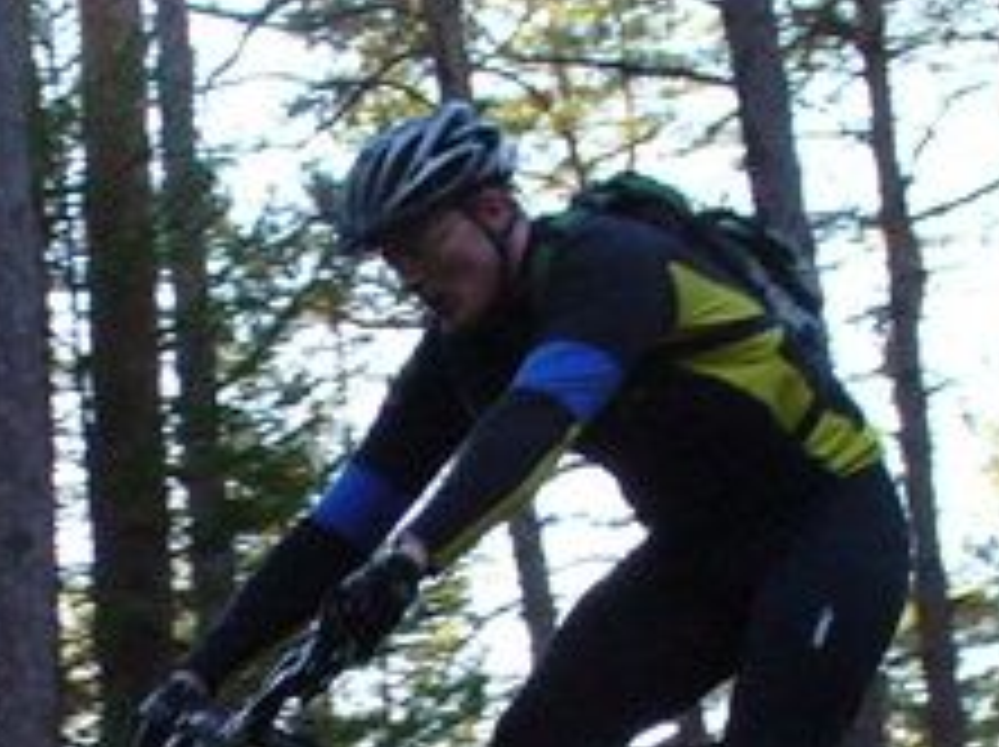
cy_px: 837
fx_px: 3488
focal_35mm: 121
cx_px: 308
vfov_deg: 12.0
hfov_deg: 16.3
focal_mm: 6.1
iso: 200
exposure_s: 1/200
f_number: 2.8
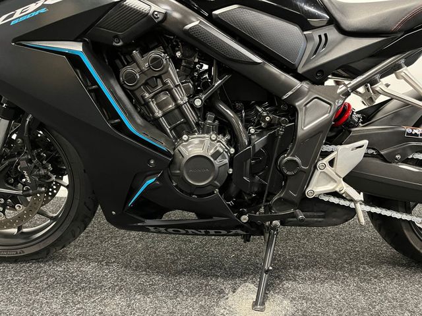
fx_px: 317
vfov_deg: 53.1
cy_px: 158
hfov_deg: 67.3
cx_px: 211
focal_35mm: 26
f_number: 1.6
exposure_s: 1/25
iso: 500
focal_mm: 5.1
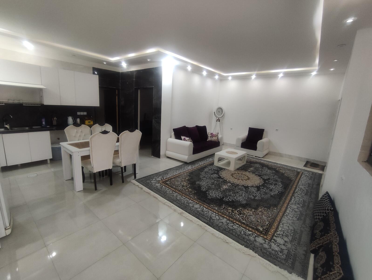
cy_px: 140
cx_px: 186
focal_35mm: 16
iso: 136
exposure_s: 1/50
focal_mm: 1.65
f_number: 2.2
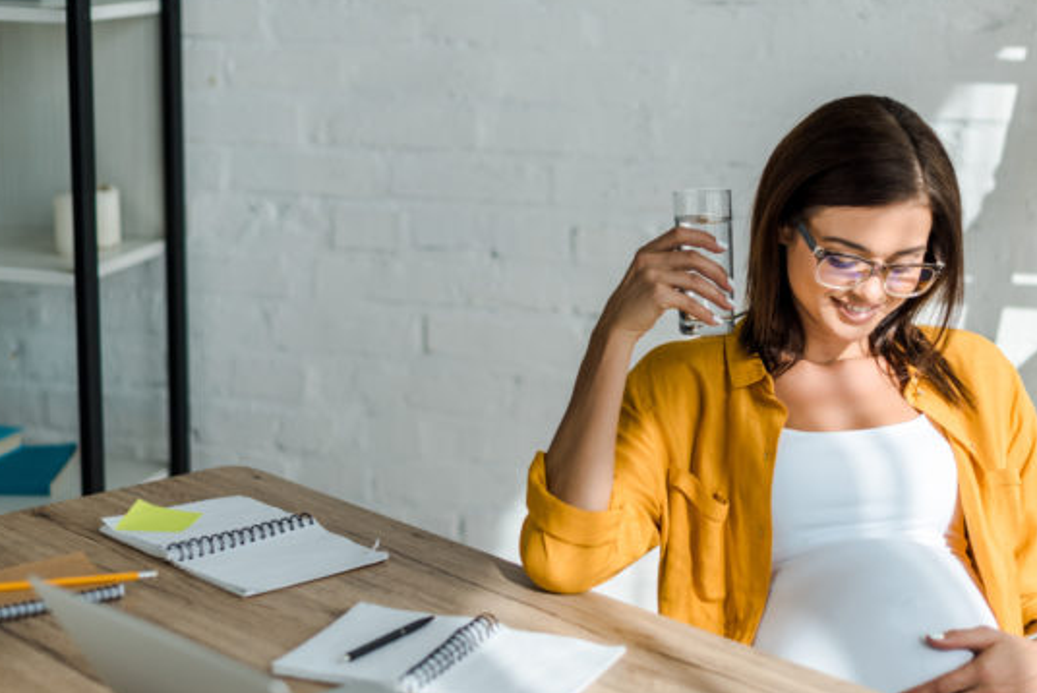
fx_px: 2017
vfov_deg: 19.5
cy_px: 380
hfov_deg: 28.8
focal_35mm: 70
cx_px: 559
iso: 100
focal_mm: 50
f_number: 2
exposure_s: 1/1250
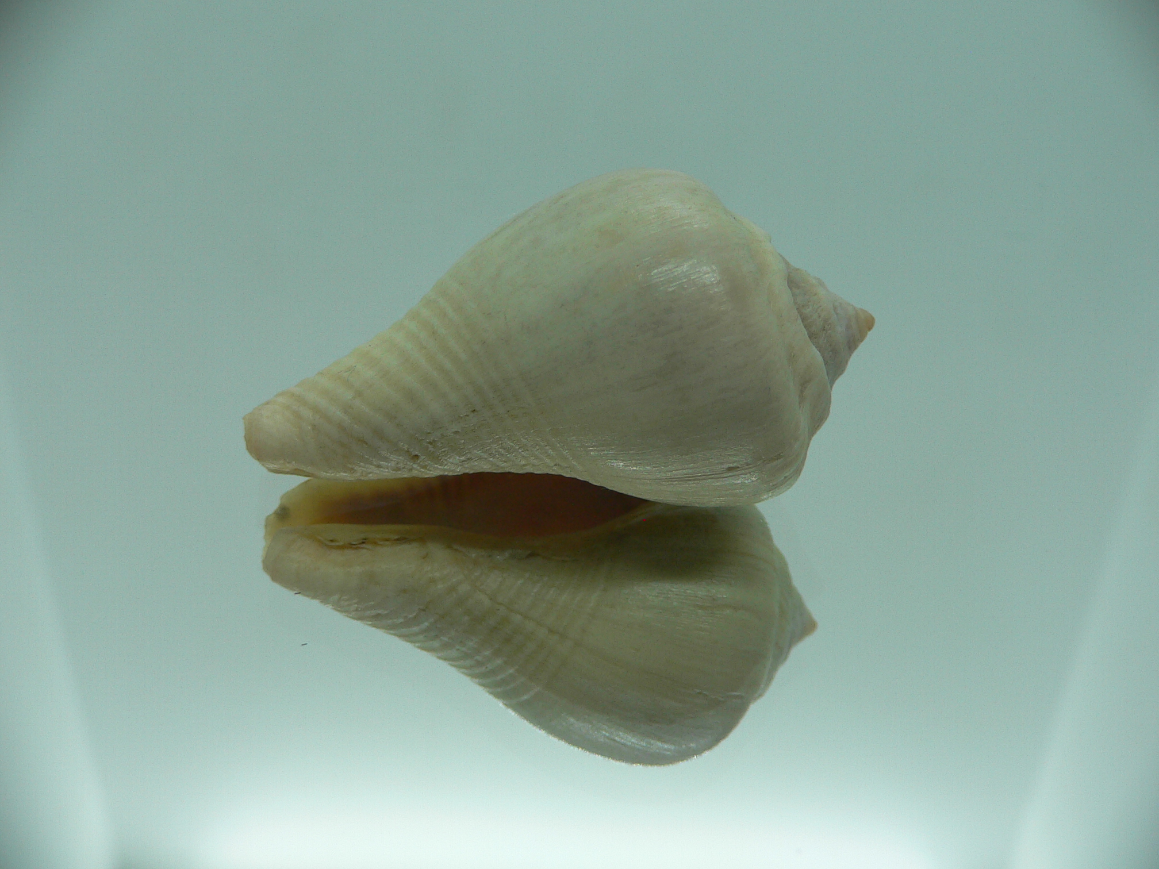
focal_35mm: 35
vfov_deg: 40.7
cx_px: 580
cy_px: 434
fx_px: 1172
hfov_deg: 52.6
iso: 80
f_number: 2.8
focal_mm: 4.6
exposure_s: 1/80
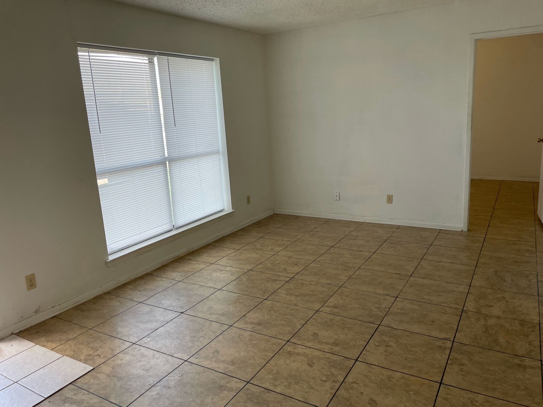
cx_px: 272
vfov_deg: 53.0
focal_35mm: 26
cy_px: 204
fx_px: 408
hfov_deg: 67.3
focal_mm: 4.2
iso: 32
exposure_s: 1/178
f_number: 1.6
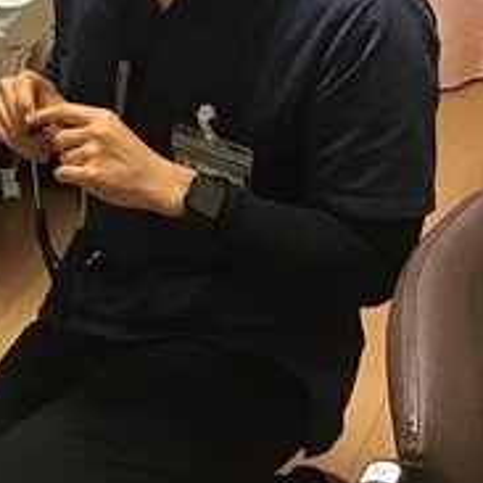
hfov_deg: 17.1
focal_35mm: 90
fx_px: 1421
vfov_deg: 19.0
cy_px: 63
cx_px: -285
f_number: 2.4
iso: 200
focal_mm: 3.3
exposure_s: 1/30
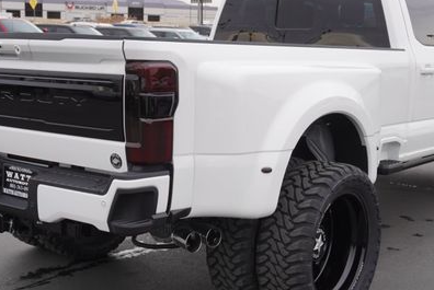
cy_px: 156
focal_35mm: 56
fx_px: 674
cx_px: 232
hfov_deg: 35.7
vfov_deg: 24.3
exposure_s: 1/80
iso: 100
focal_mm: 23
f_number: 4.5
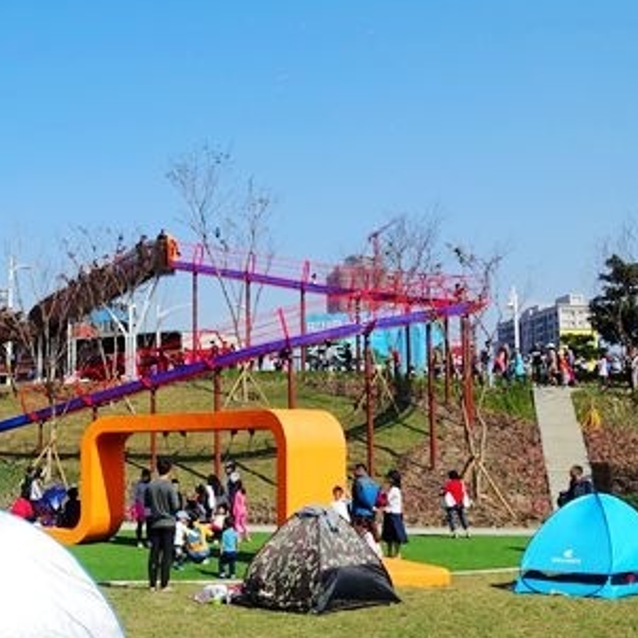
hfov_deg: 36.8
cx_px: 112
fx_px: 917
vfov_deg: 38.3
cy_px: 340
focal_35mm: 44
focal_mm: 8.8
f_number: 4
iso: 125
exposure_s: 1/160
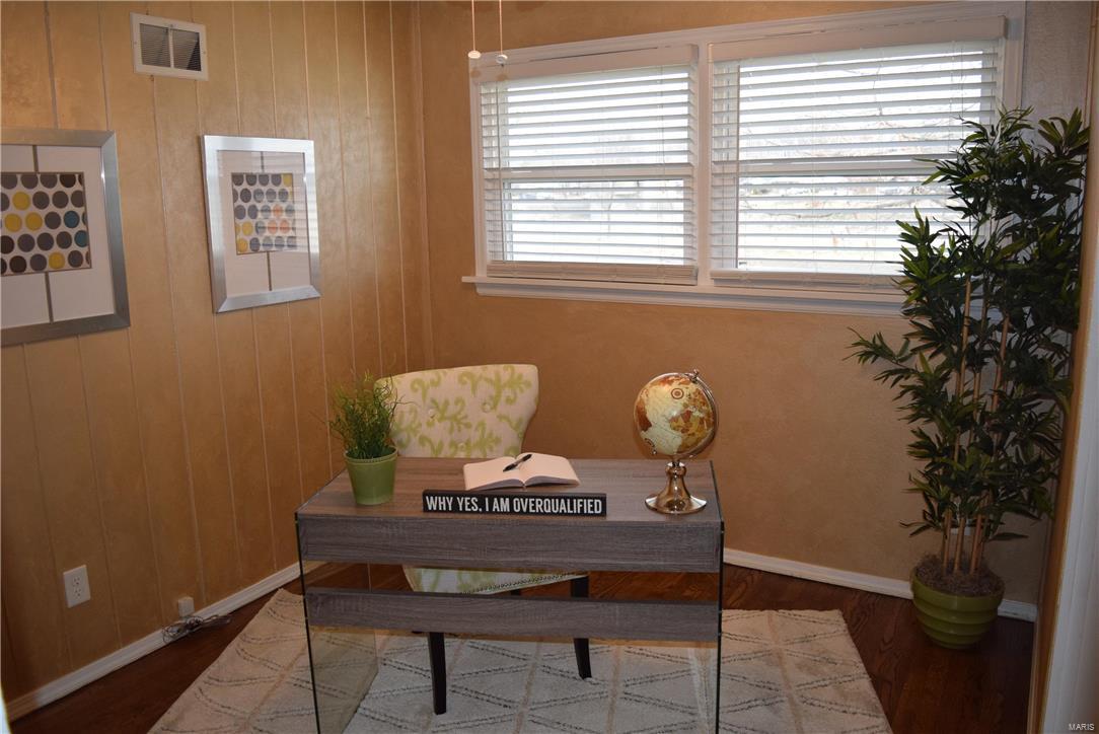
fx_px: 825
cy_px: 367
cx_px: 550
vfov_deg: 48.0
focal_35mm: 27
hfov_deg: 67.4
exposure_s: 1/160
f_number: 3.5
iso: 800
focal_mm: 18
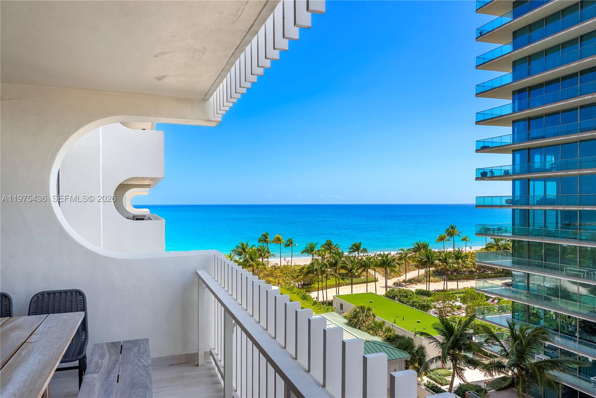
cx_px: 298
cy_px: 199
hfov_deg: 73.7
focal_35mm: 24
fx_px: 397
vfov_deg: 53.2
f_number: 8
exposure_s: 1/320
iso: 100
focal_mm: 24
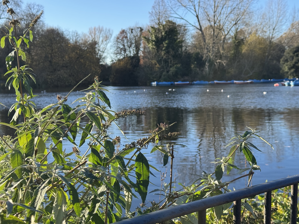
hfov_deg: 39.7
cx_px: 150
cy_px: 112
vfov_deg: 30.3
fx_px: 415
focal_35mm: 48
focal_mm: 6.76
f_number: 1.78
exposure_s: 1/995
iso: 64
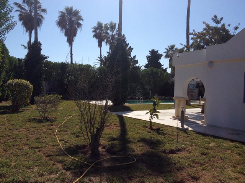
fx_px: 248
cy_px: 92
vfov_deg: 40.7
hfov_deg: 52.6
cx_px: 122
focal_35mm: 35
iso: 64
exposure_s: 1/3247
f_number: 2.4
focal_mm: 4.28
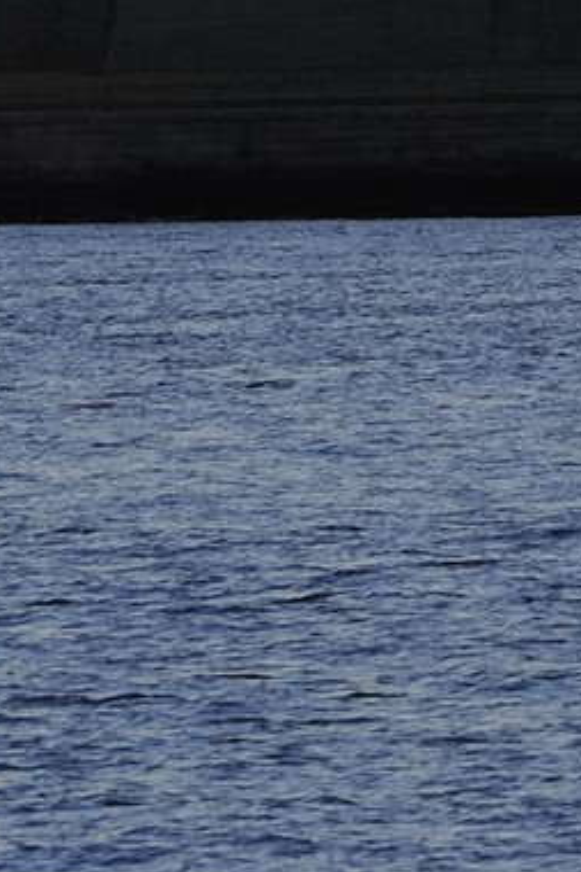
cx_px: 1047
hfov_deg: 1.6
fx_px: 20425
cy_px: -831
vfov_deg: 2.4
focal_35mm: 843
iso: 400
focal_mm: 200
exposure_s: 1/320
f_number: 8
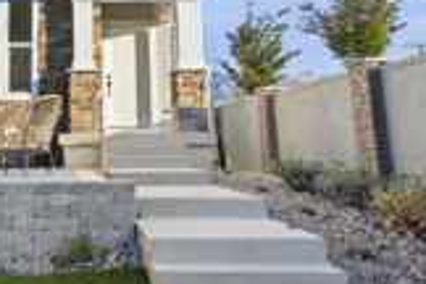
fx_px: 556
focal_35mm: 47
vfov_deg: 27.8
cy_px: 37
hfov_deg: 39.2
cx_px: 50
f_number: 9.5
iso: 320
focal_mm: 19
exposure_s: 1/60
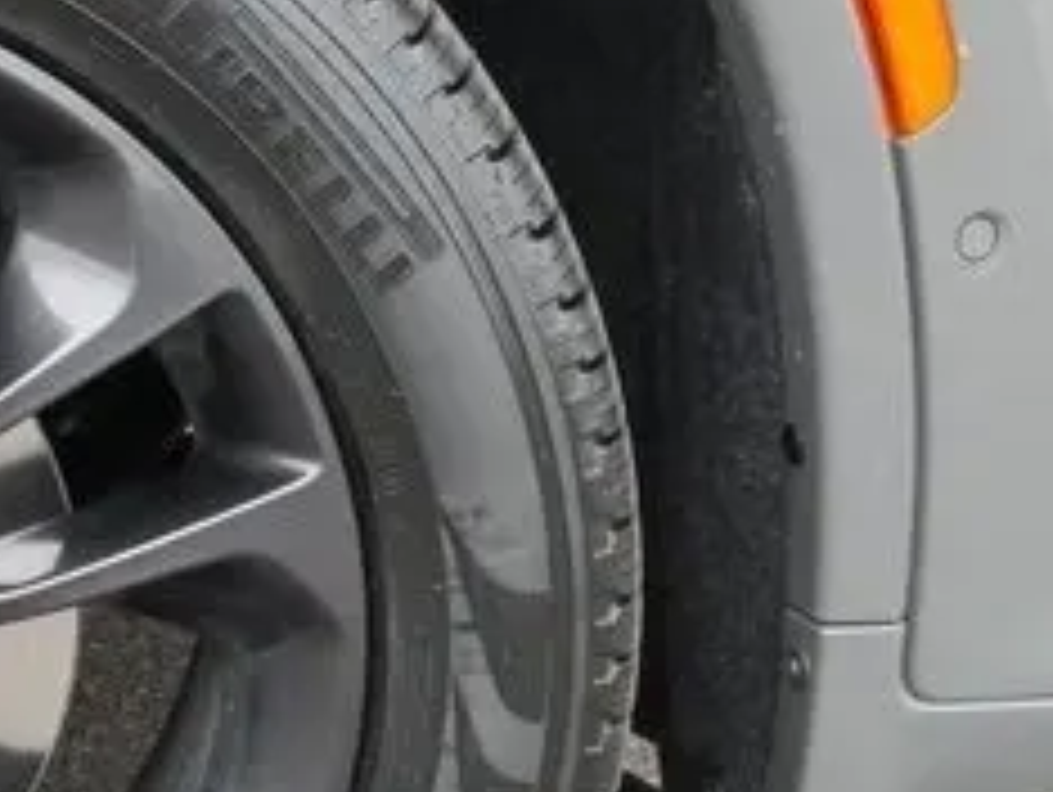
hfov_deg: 16.1
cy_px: 533
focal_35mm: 115
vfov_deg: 12.9
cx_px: -378
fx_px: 3502
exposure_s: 1/60
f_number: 10
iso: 2000
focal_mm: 21
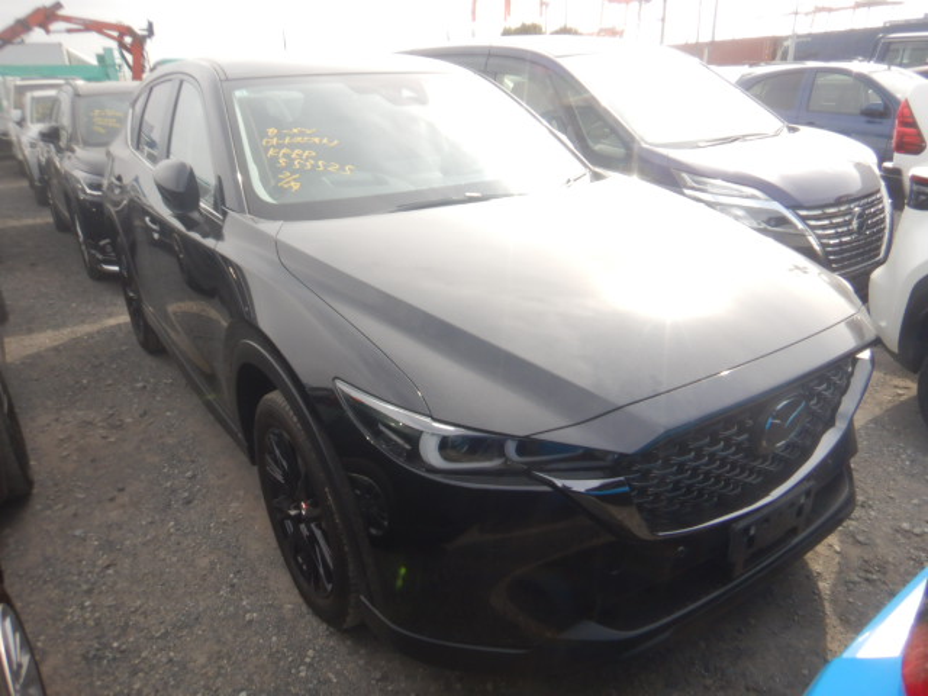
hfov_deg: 71.6
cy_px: 348
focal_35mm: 24
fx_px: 643
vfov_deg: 56.8
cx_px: 464
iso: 125
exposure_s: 1/200
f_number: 2.8
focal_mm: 4.3
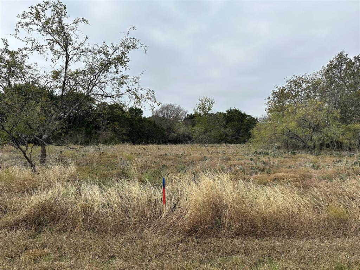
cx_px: 180
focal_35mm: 24
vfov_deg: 56.8
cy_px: 135
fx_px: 250
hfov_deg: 71.6
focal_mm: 6.86
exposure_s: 1/4348
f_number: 1.78
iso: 80
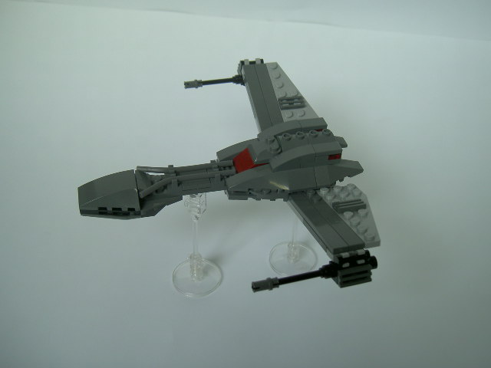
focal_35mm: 39
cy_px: 184
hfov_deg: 47.9
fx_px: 553
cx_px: 246
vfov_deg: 36.8
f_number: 2.8
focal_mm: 8
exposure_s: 1/34.1
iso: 100
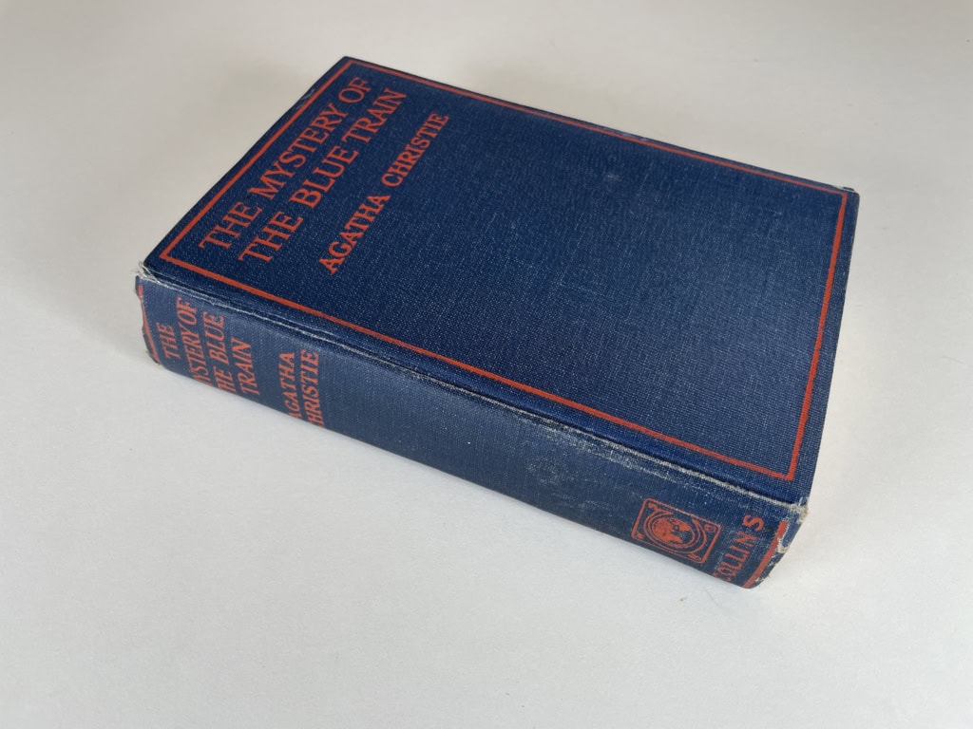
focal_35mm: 26
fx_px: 731
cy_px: 364
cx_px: 486
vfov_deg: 53.1
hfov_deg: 67.3
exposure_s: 1/121
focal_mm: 4.2
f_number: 1.6
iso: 50
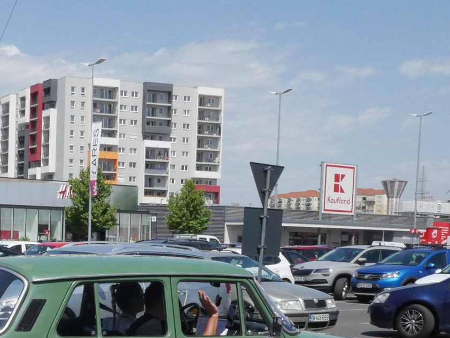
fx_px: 949
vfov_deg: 19.5
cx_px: 9
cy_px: 344
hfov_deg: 25.5
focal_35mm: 73
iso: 1600
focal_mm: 12
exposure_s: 1/3200
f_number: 10
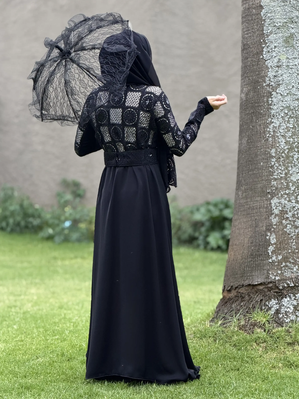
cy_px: 200
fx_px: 1152
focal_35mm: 100
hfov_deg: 14.8
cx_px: 150
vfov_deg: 19.6
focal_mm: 16.9
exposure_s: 1/100
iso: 250
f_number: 2.8
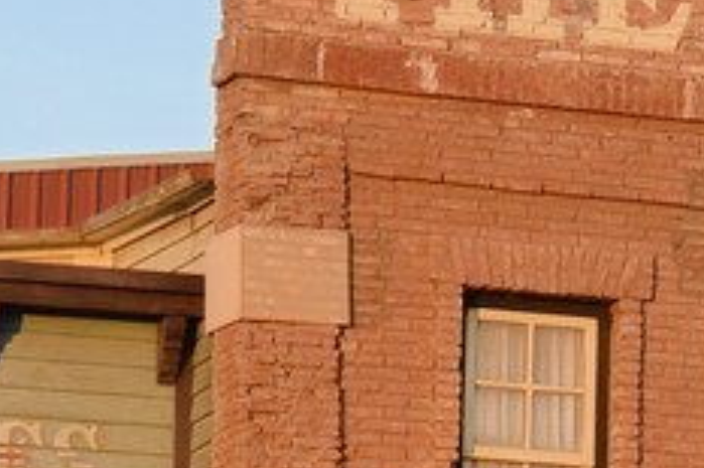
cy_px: 785
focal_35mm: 385
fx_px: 7523
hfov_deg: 5.1
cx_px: 2188
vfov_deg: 3.5
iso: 400
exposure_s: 1/160
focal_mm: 56
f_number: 9
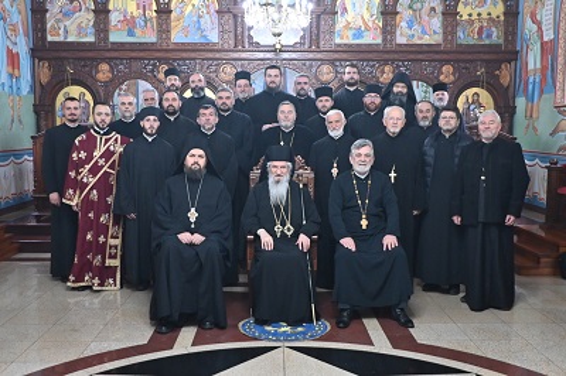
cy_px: 188
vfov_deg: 34.2
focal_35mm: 39
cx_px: 283
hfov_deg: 49.6
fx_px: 613
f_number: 4
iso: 3200
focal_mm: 26
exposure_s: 1/160
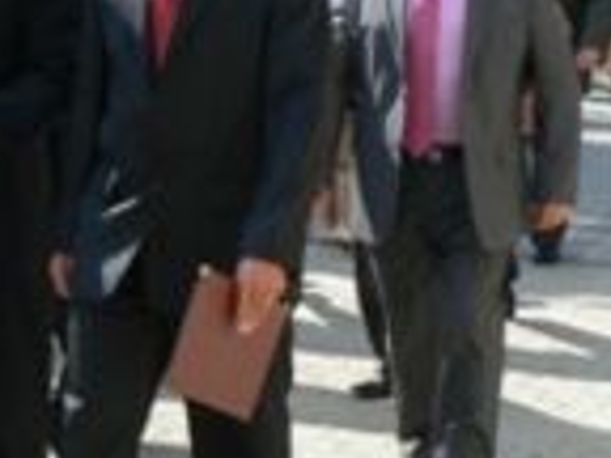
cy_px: 104
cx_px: -263
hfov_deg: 14.8
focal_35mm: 125
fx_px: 2206
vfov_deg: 11.8
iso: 80
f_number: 5.6
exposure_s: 1/320
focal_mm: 6
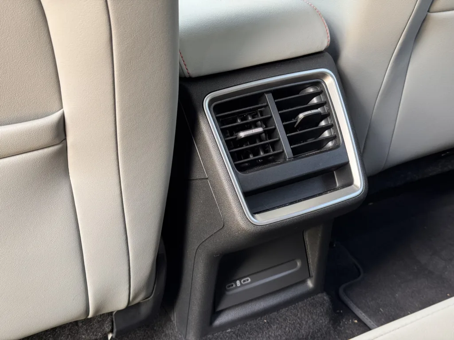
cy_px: 170
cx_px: 227
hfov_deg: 39.7
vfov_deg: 30.3
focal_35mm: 48
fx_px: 630
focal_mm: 6.76
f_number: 1.78
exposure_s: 1/60
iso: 200
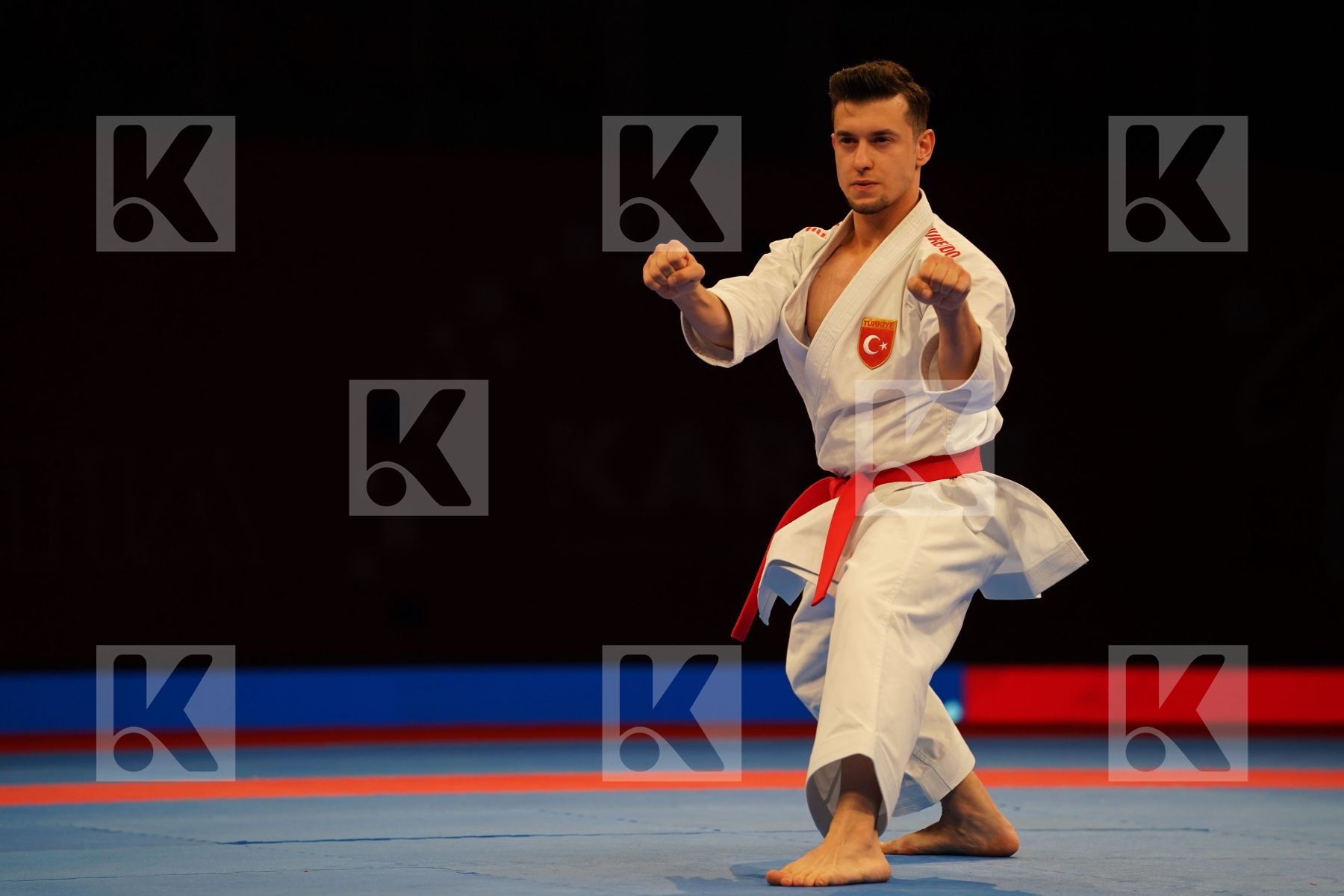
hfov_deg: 10.3
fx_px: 7466
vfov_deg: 6.9
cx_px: 672
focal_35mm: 200
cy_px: 448
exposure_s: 1/250
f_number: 2.8
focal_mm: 200
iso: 500
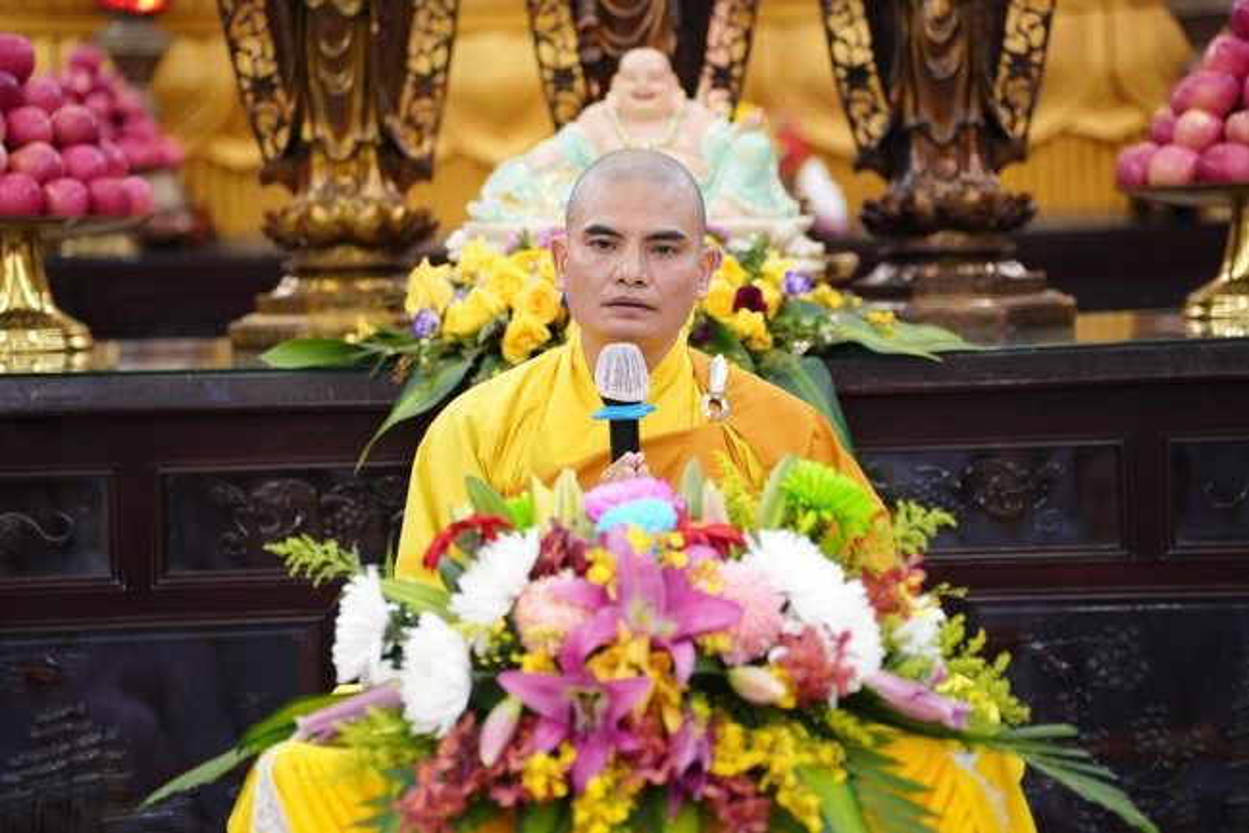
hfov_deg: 16.6
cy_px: 416
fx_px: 4268
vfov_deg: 11.2
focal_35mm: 123
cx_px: 624
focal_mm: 123
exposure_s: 1/80
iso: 2500
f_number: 2.8
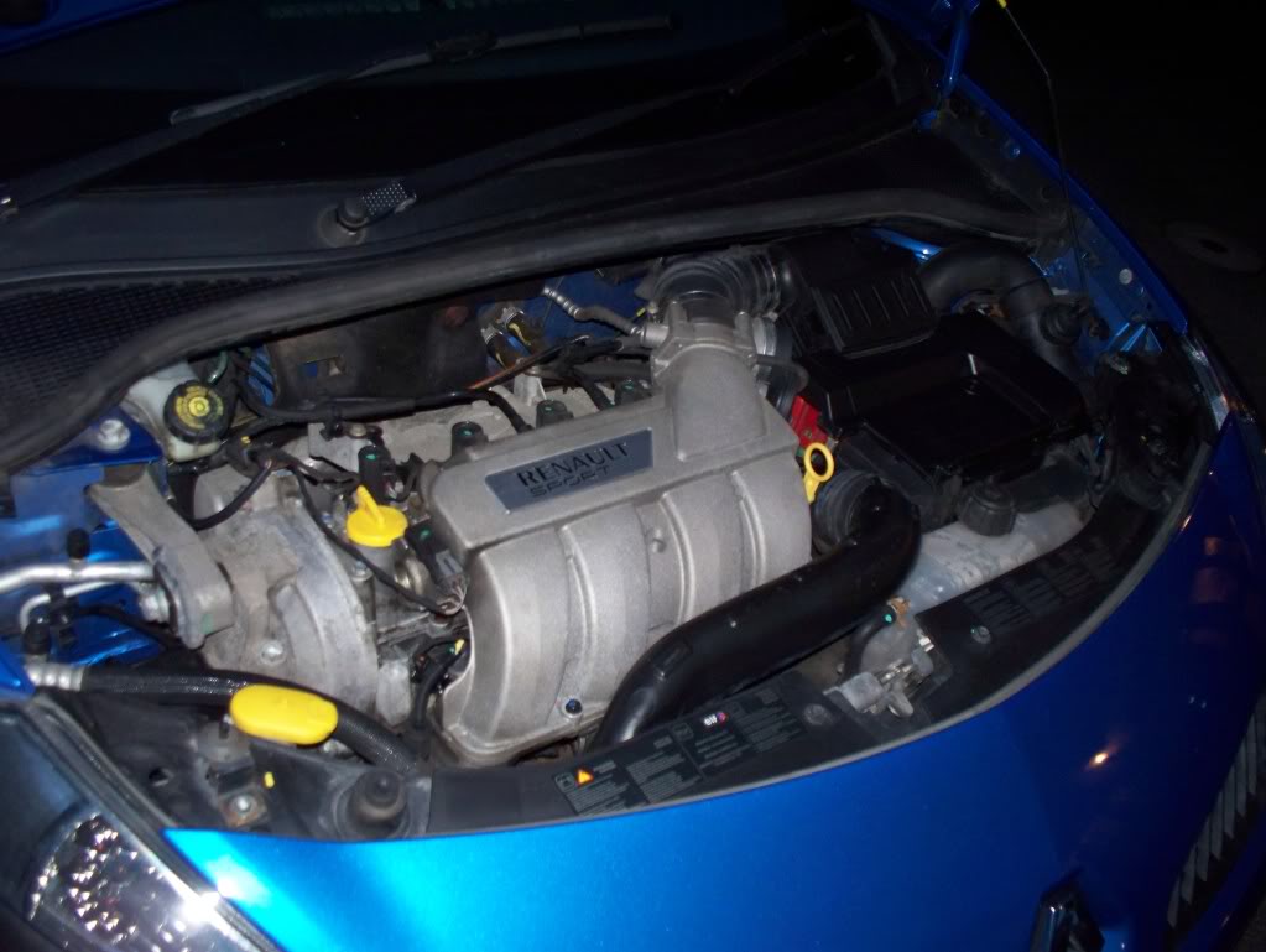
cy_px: 476
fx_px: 1318
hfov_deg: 51.3
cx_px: 633
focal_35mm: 36
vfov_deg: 39.7
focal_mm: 7.54
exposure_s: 1/30
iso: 200
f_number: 2.8
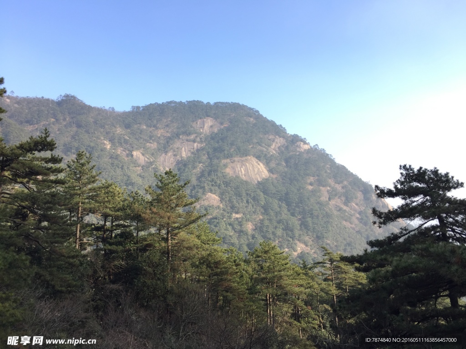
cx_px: 233
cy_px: 174
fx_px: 390
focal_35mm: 29
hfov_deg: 61.7
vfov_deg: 48.2
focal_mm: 4.15
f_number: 2.2
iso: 32
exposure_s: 1/488
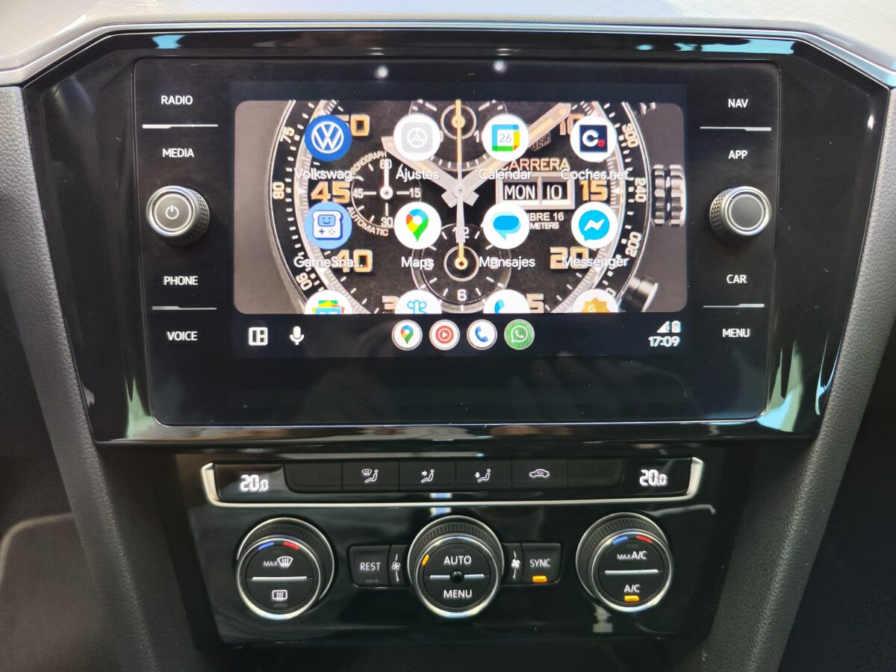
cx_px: 448
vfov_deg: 58.9
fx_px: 595
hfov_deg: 73.9
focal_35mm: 23
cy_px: 336
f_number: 1.69
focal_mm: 7.01
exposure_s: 1/100
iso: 259
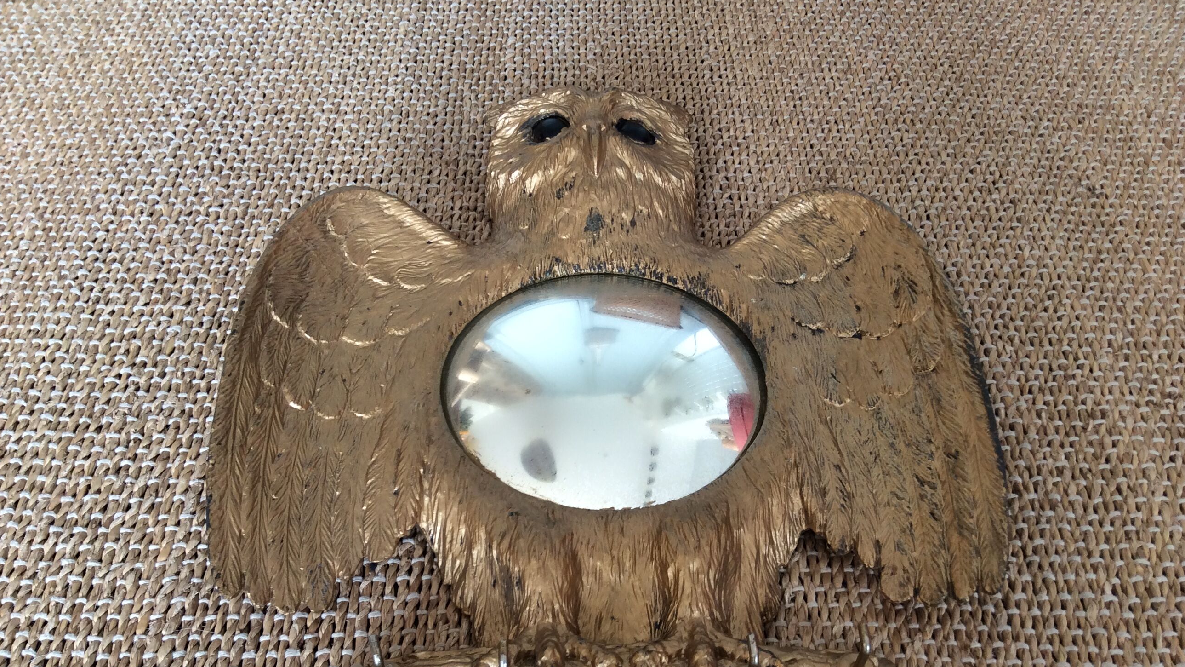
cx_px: 592
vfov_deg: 33.5
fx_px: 1100
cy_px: 425
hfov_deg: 56.6
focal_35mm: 35
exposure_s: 1/33
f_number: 2.4
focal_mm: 3.3
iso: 32
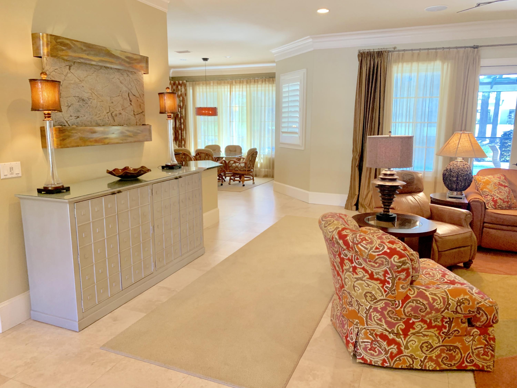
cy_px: 194
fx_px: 388
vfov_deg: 53.1
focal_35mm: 26
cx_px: 258
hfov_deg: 67.3
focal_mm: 4.25
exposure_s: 1/60
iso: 320
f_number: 1.8
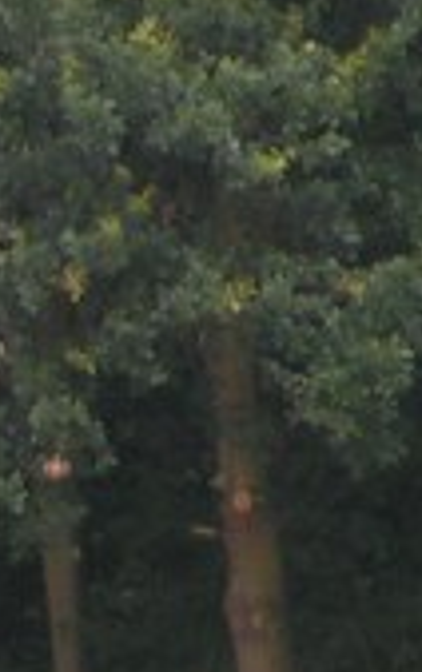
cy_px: 1121
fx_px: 19841
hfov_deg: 1.2
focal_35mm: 1081
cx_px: -717
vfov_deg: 1.9
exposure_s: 1/250
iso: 50
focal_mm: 33
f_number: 3.5
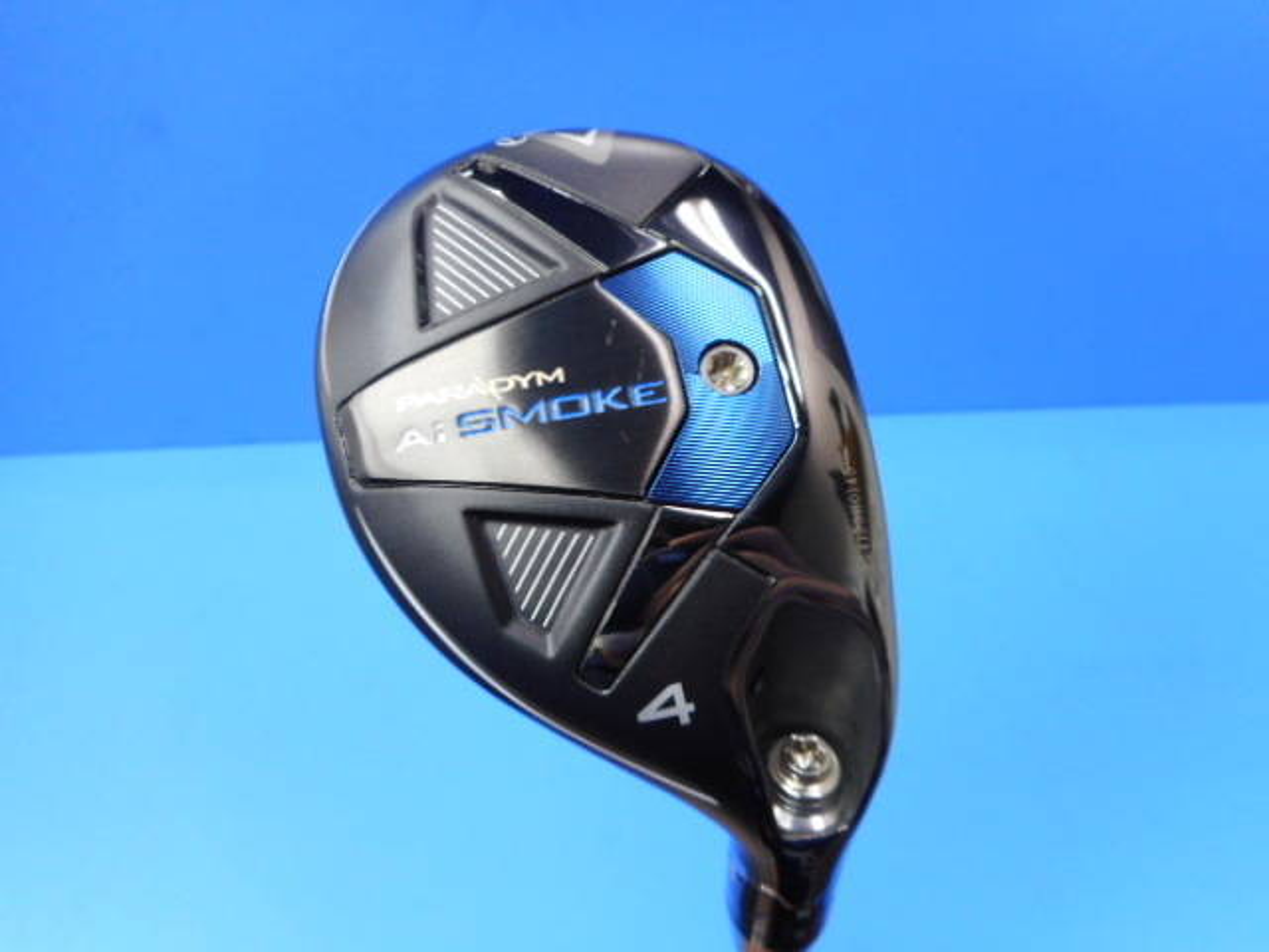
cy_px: 476
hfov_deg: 69.4
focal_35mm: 25
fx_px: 916
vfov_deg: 54.9
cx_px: 634
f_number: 3.7
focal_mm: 4.5
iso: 160
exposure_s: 1/30
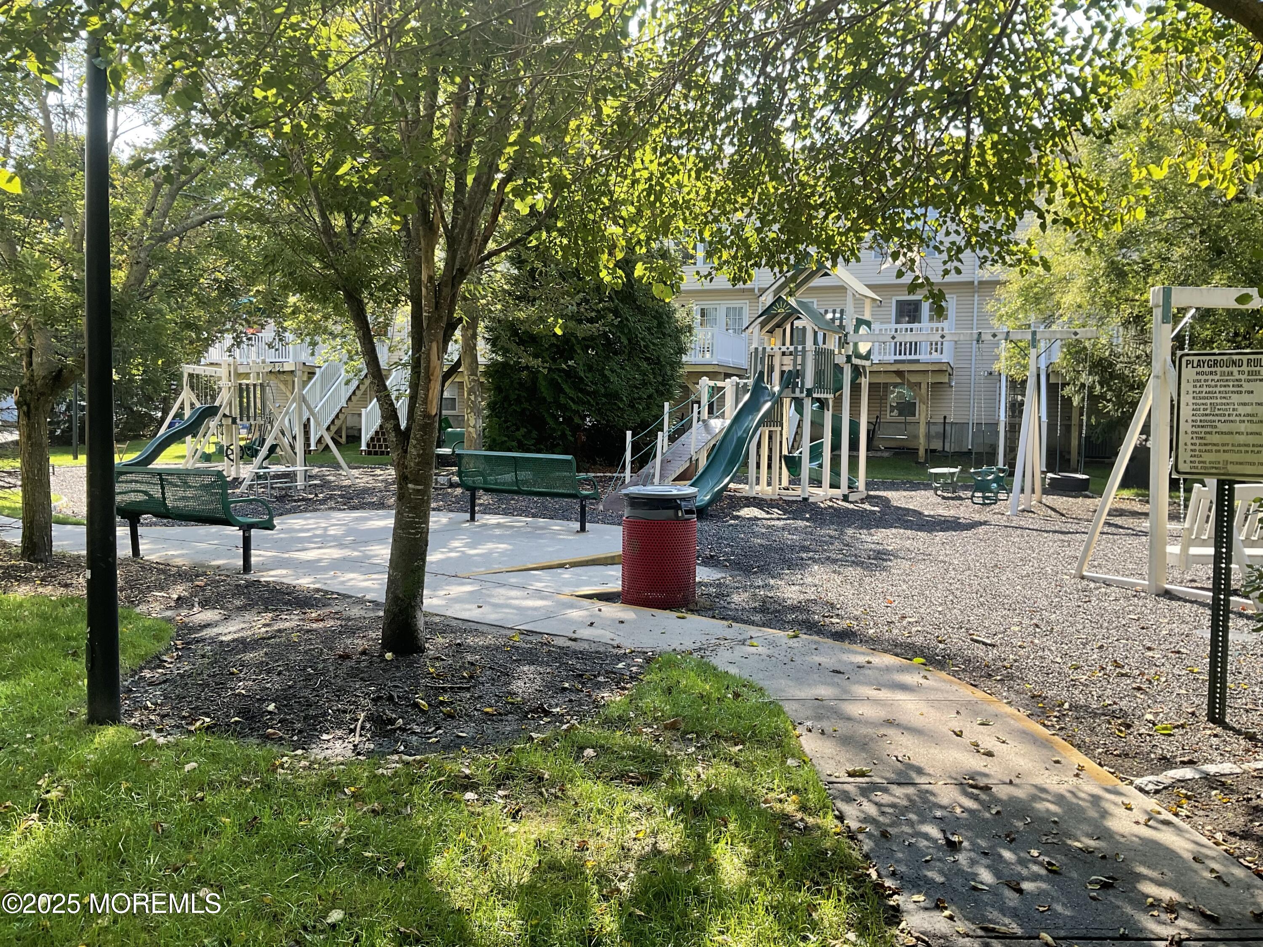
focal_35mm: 29
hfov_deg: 61.7
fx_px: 1058
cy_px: 474
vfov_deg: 48.2
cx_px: 632
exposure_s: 1/229
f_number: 1.8
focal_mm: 3
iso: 16
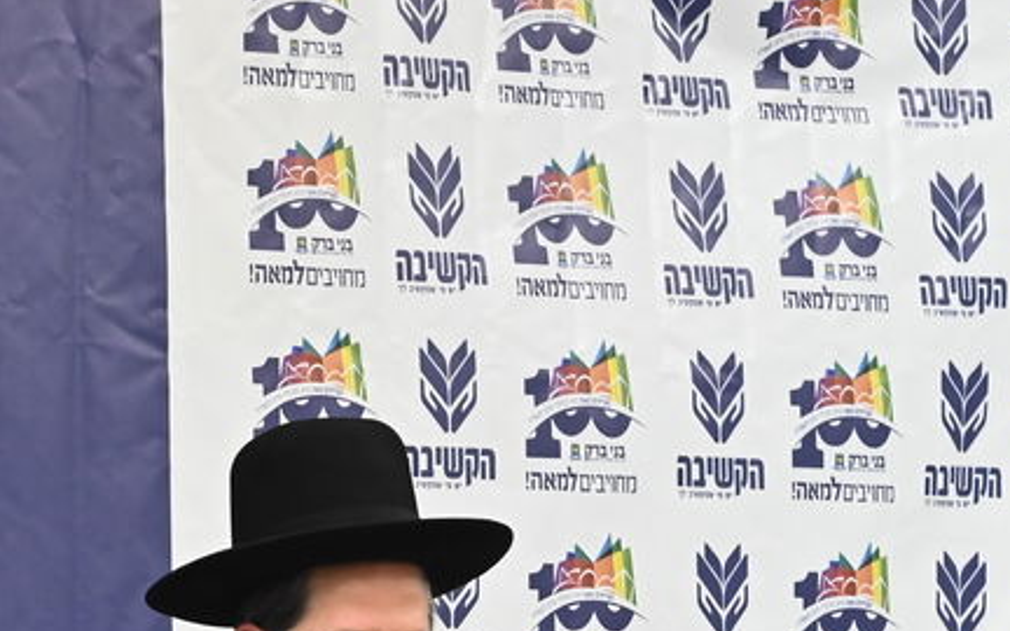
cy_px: 650
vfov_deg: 2.0
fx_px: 18195
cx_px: 175
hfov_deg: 3.2
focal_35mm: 661
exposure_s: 1/160
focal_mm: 200
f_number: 8
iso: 2500
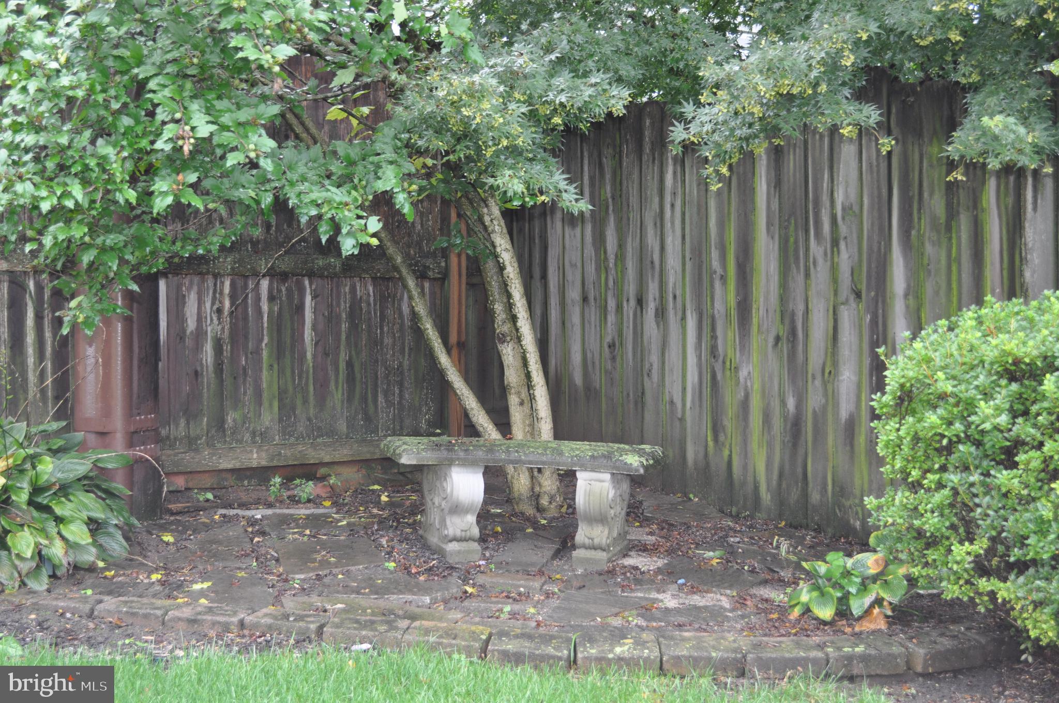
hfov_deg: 37.9
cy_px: 352
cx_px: 530
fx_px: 1542
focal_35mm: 52
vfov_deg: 25.7
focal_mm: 35
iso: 400
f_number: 5
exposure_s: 1/60
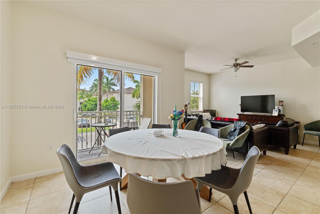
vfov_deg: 73.8
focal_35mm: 16
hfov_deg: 96.7
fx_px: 142
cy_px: 107
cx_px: 160
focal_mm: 16
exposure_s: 1/25
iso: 640
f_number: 13
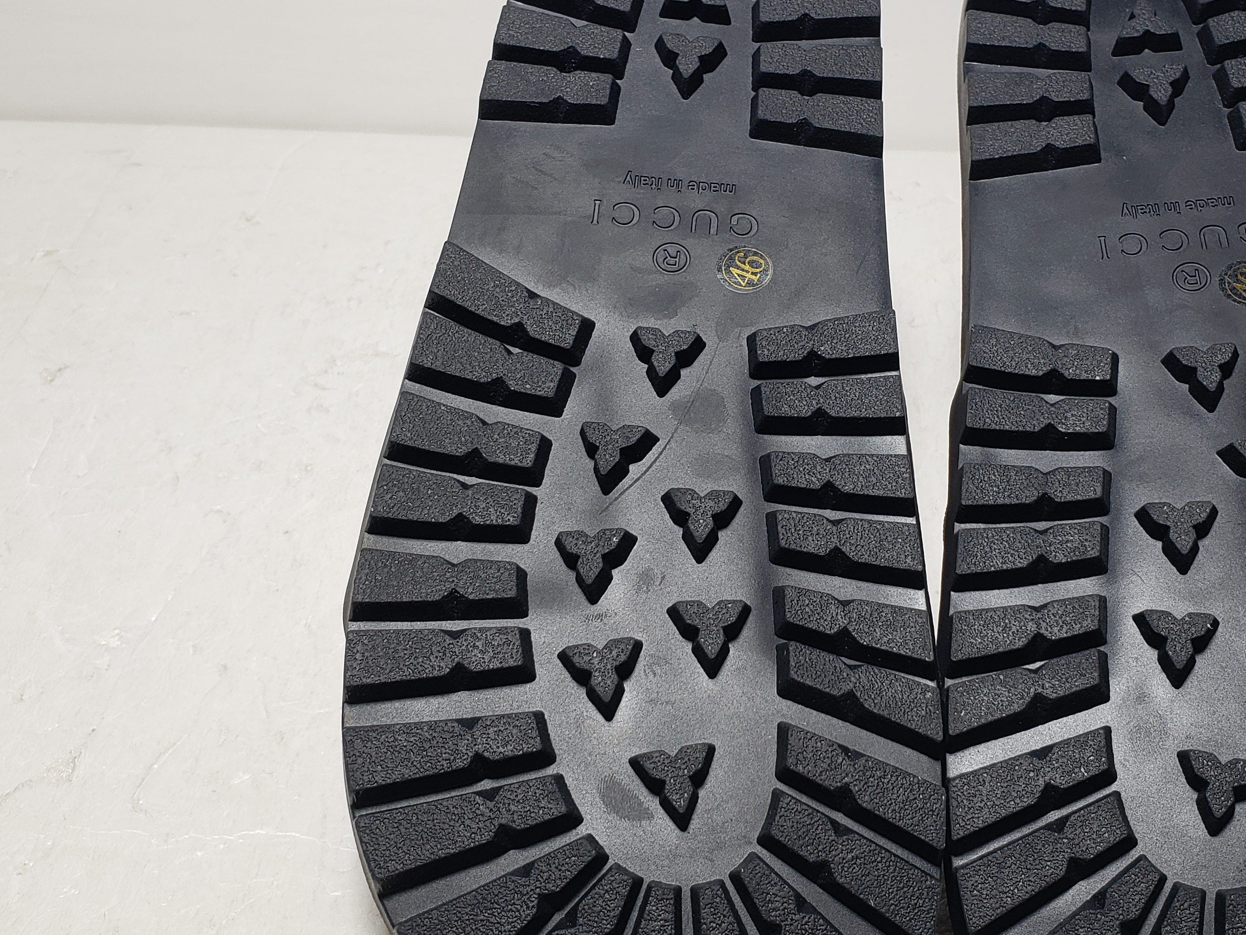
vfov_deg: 32.9
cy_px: 443
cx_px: 771
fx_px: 1584
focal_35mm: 44
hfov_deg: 42.7
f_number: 2.4
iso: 50
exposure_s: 1/170
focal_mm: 4.3
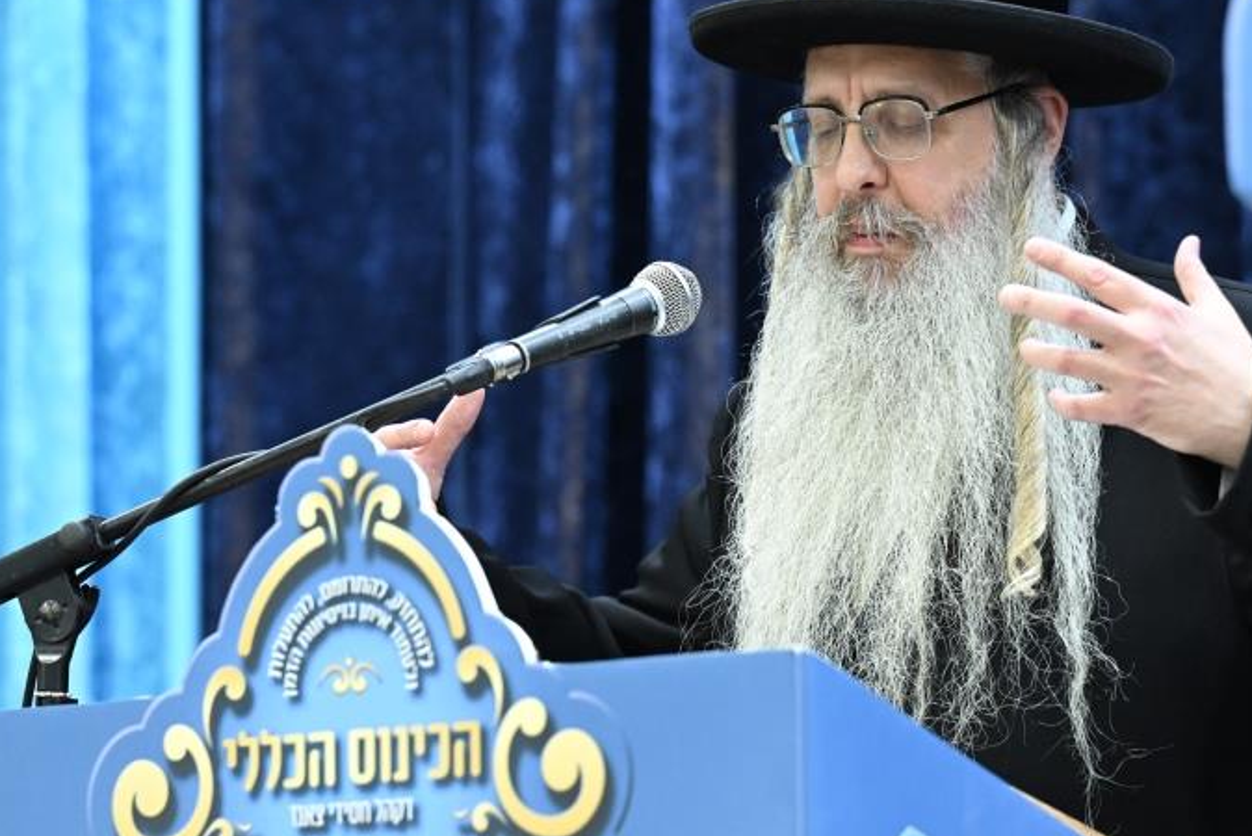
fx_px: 7132
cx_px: 698
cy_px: 430
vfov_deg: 6.7
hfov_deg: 10.0
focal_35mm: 205
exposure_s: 1/200
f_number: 3.5
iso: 5000
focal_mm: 135
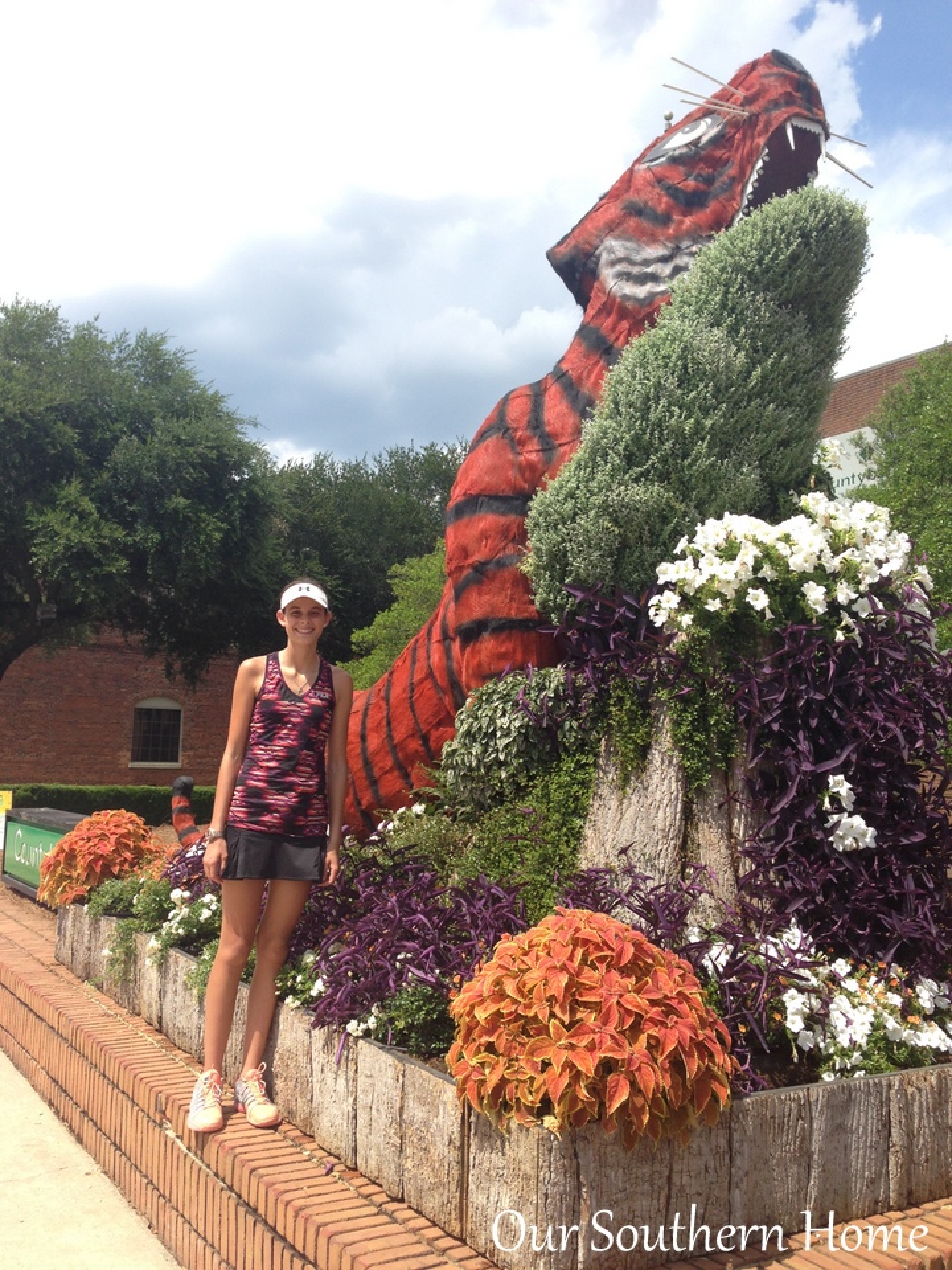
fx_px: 1210
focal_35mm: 33
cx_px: 476
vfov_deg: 55.4
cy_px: 635
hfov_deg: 42.9
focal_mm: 4.12
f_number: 2.4
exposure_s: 1/1085
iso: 50
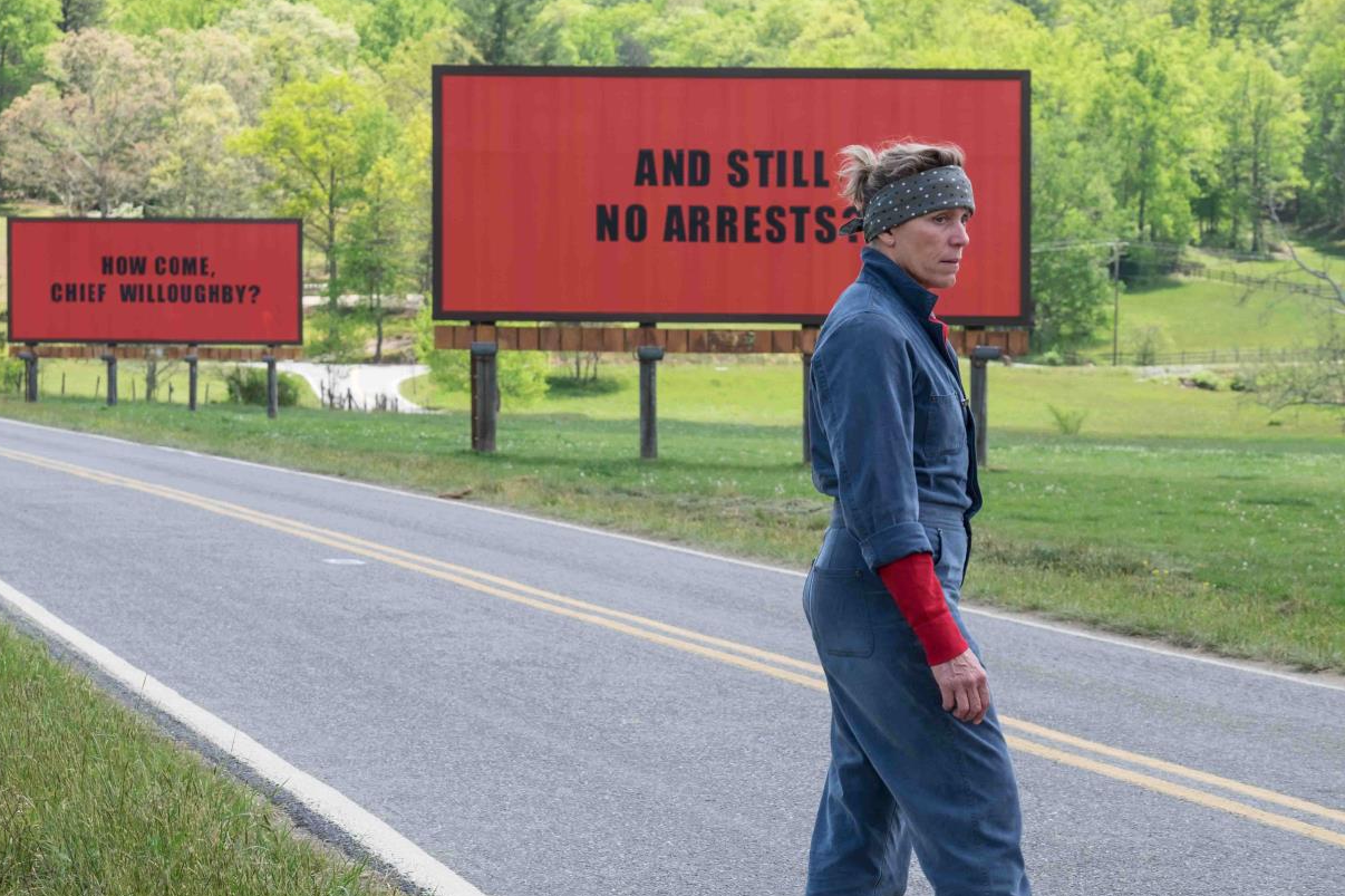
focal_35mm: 86
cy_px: 468
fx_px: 3212
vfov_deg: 15.9
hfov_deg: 23.7
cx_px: 632
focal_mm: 54.1
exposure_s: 1/180
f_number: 6.4
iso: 200
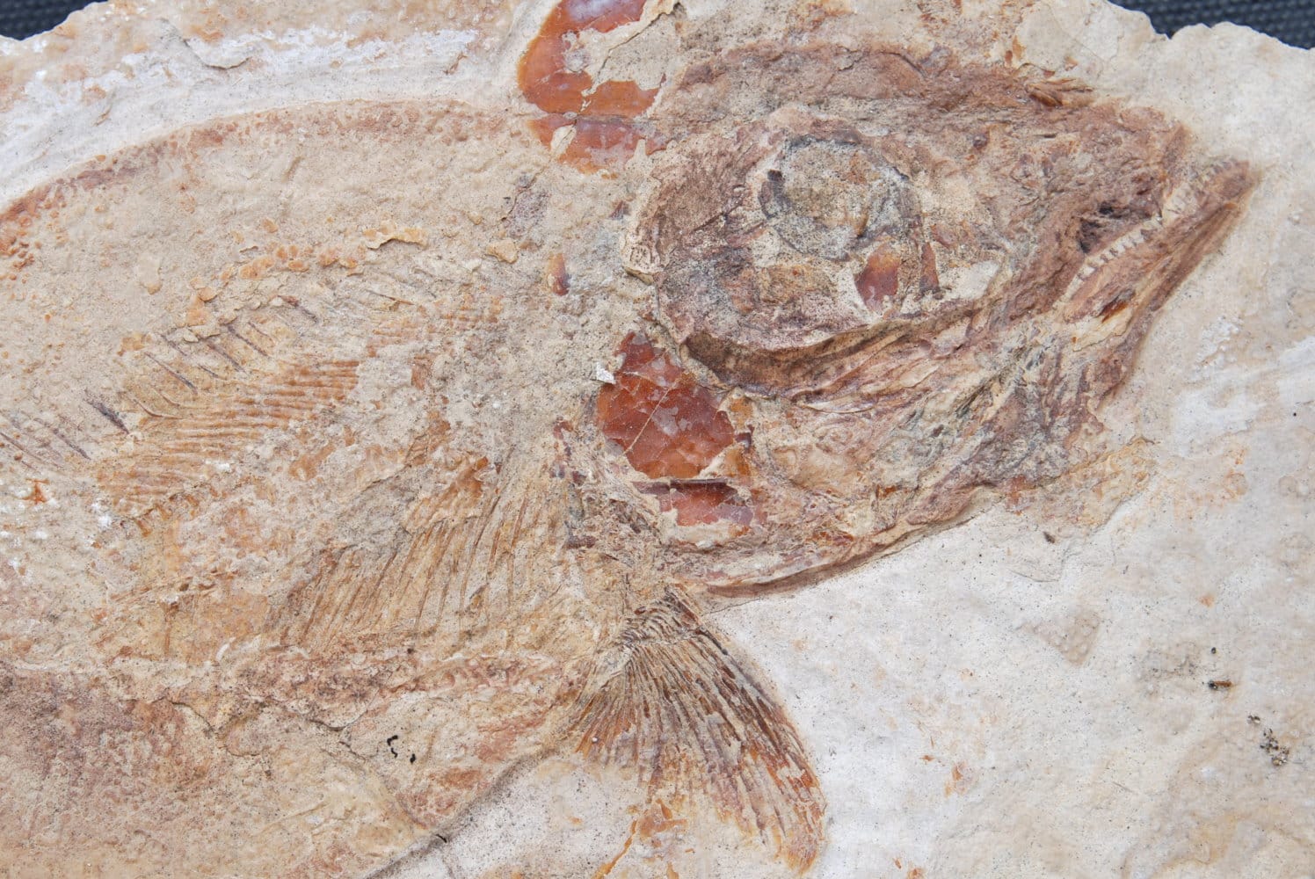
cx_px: 658
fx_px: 2742
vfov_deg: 18.2
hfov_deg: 27.0
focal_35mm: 75
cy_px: 440
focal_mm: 50
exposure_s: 1/160
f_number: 6.3
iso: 100
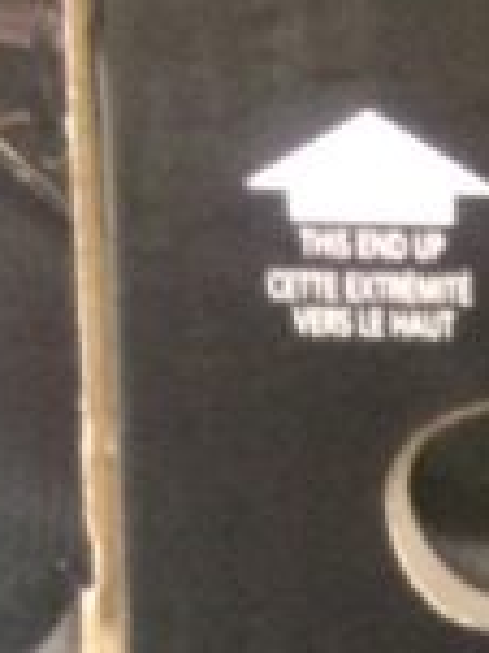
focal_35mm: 197
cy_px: 1864
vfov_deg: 8.6
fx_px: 3716
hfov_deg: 6.8
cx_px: 1484
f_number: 2.2
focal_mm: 4.15
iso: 250
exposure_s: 1/20
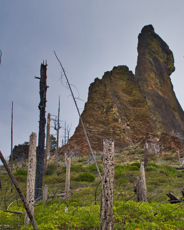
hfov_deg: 20.4
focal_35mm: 75
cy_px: 115
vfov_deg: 25.5
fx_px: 509
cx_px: 122
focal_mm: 35
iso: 100
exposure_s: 1/1000
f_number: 4.5
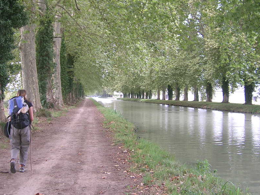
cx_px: 123
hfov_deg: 42.1
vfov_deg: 32.2
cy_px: 90
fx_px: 338
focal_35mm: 45
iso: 50
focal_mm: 5.4
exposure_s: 1/45.7
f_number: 2.8
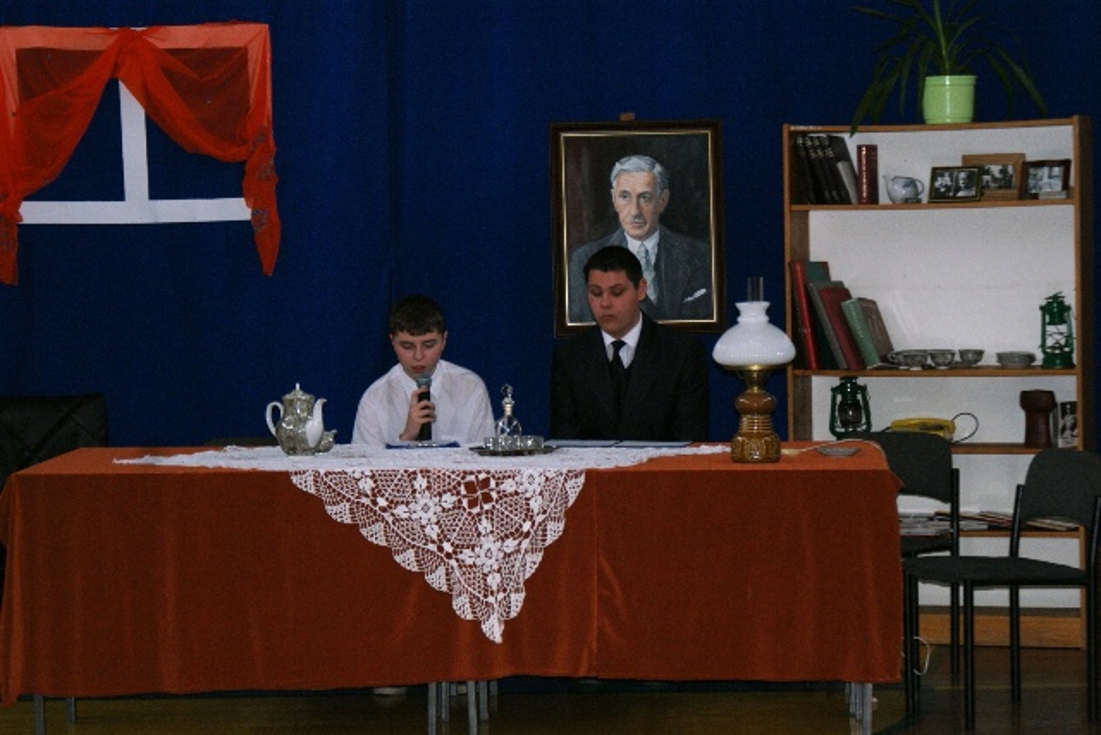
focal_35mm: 105
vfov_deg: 13.0
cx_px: 550
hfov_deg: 19.5
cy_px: 368
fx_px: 3212
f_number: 5.6
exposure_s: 1/125
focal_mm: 70
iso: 400
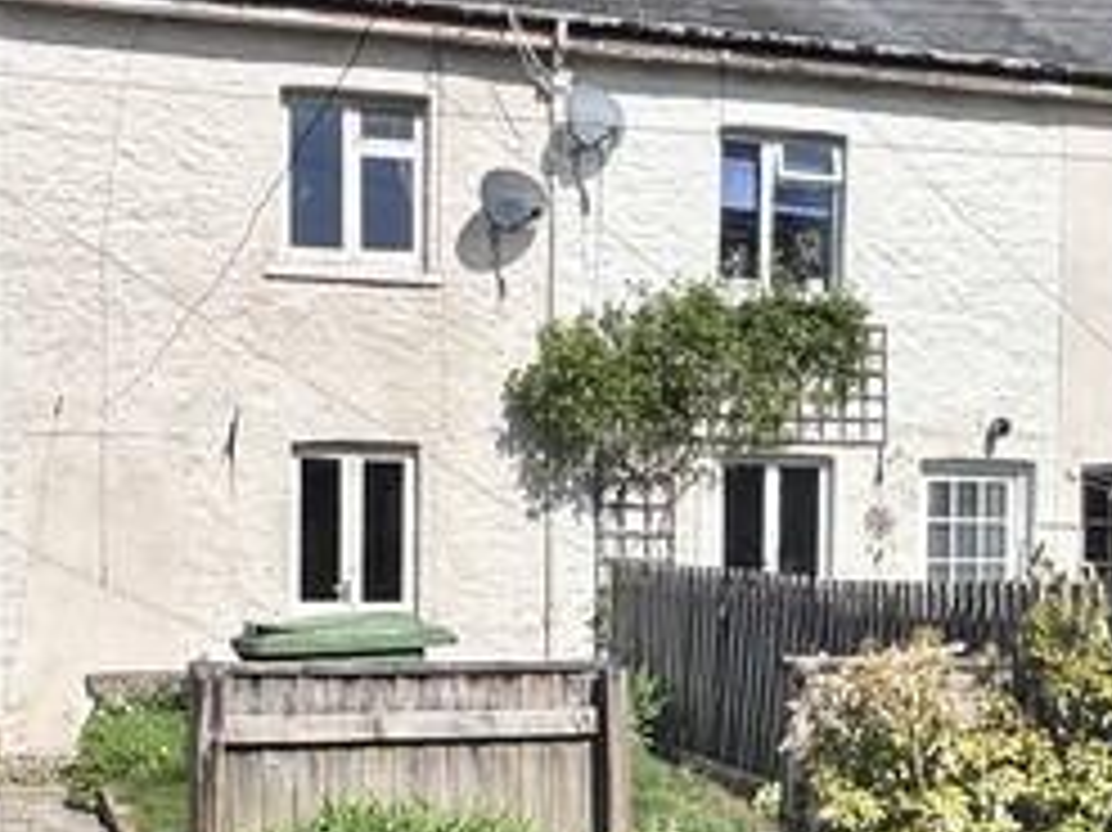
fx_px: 1862
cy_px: 603
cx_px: 603
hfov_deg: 33.2
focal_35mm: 58
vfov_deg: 25.0
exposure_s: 1/3546
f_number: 2.2
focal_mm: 2.22
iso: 50
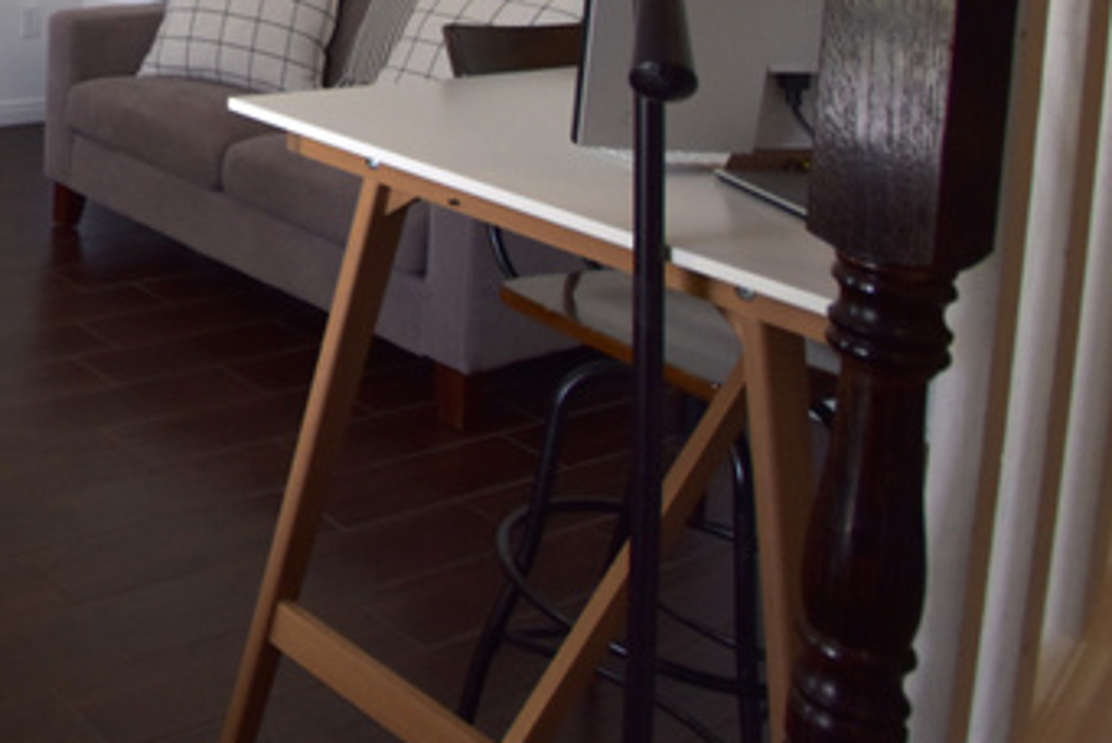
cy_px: -207
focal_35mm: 45
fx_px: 1391
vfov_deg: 25.9
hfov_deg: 32.9
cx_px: -320
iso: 400
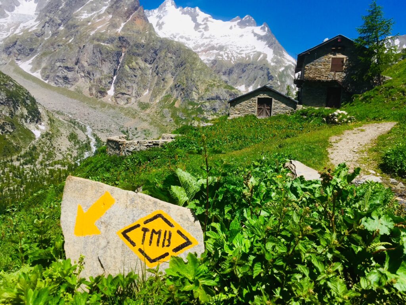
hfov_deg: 61.7
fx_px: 340
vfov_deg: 48.2
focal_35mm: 29
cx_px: 203
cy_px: 152
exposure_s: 1/1876
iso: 25
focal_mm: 4.15
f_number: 2.2
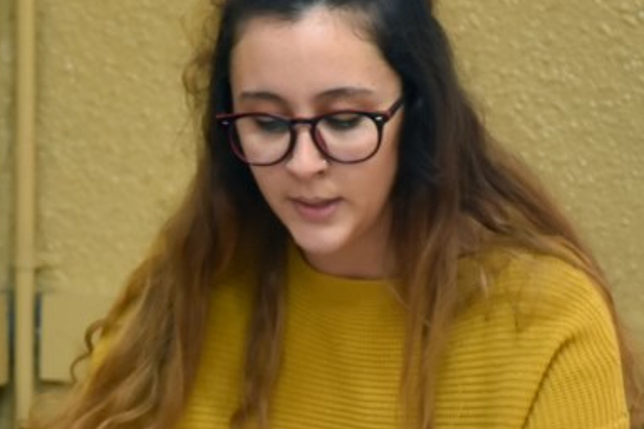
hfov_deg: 6.9
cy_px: 296
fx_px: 5372
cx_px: 216
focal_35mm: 300
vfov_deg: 4.6
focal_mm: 75
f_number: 5
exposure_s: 1/25
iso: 800
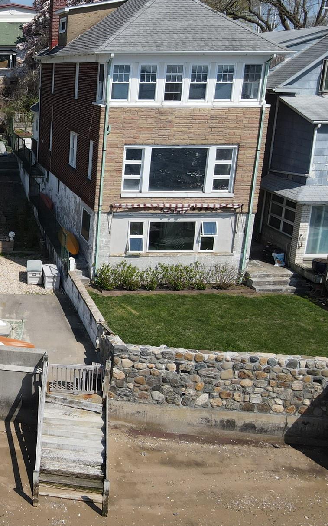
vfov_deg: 46.1
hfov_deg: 27.0
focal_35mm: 43
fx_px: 615
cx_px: -49
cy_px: 233
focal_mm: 4.5
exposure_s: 1/1000
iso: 100
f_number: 2.8
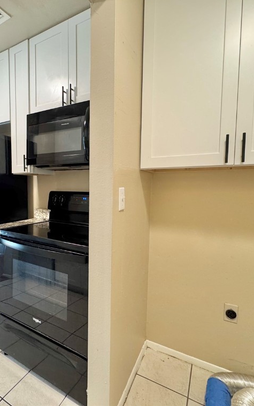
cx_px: 67
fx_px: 222
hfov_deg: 57.0
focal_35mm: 20
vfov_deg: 85.1
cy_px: 201
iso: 250
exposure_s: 1/60
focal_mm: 2.22
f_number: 2.2
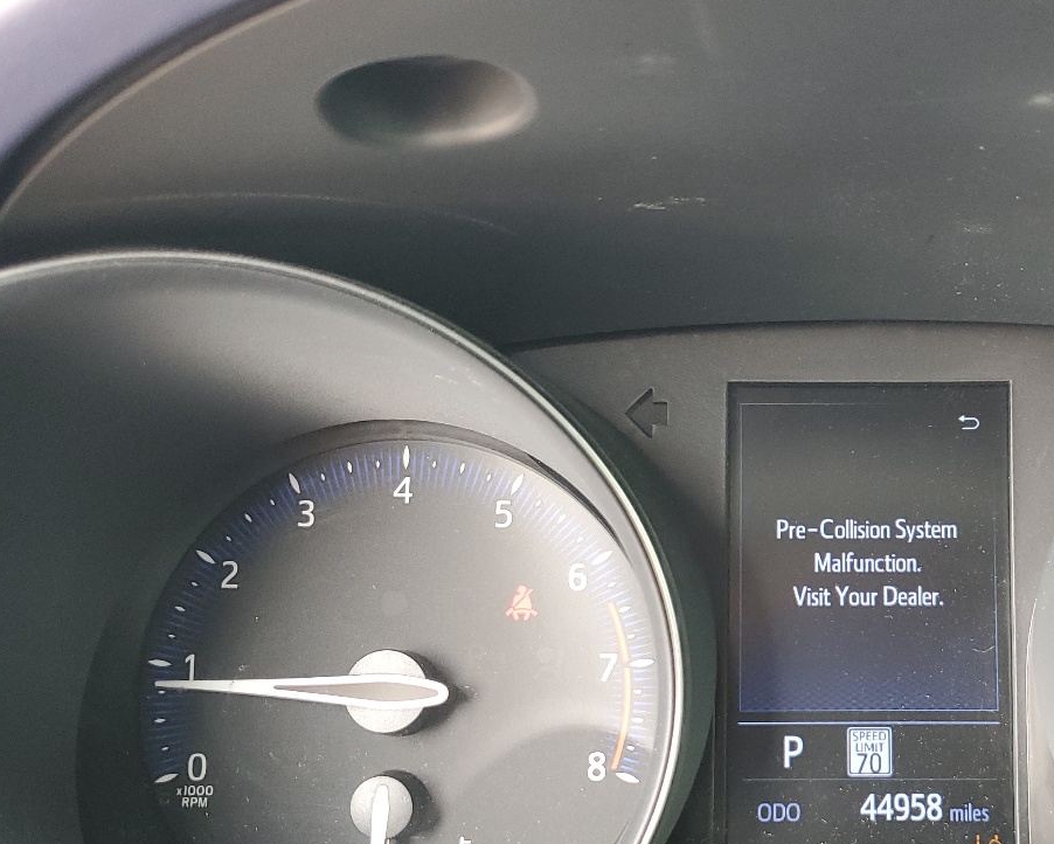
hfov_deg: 39.6
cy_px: 580
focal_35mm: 45
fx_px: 1404
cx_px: 831
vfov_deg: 33.1
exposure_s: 1/60.2
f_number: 1.5
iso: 106
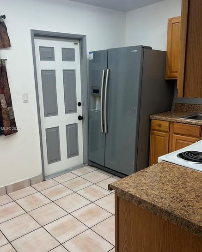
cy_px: 129
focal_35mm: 31
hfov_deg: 47.0
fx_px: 232
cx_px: 88
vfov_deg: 57.2
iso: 32
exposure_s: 1/120
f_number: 1.5
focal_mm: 5.7
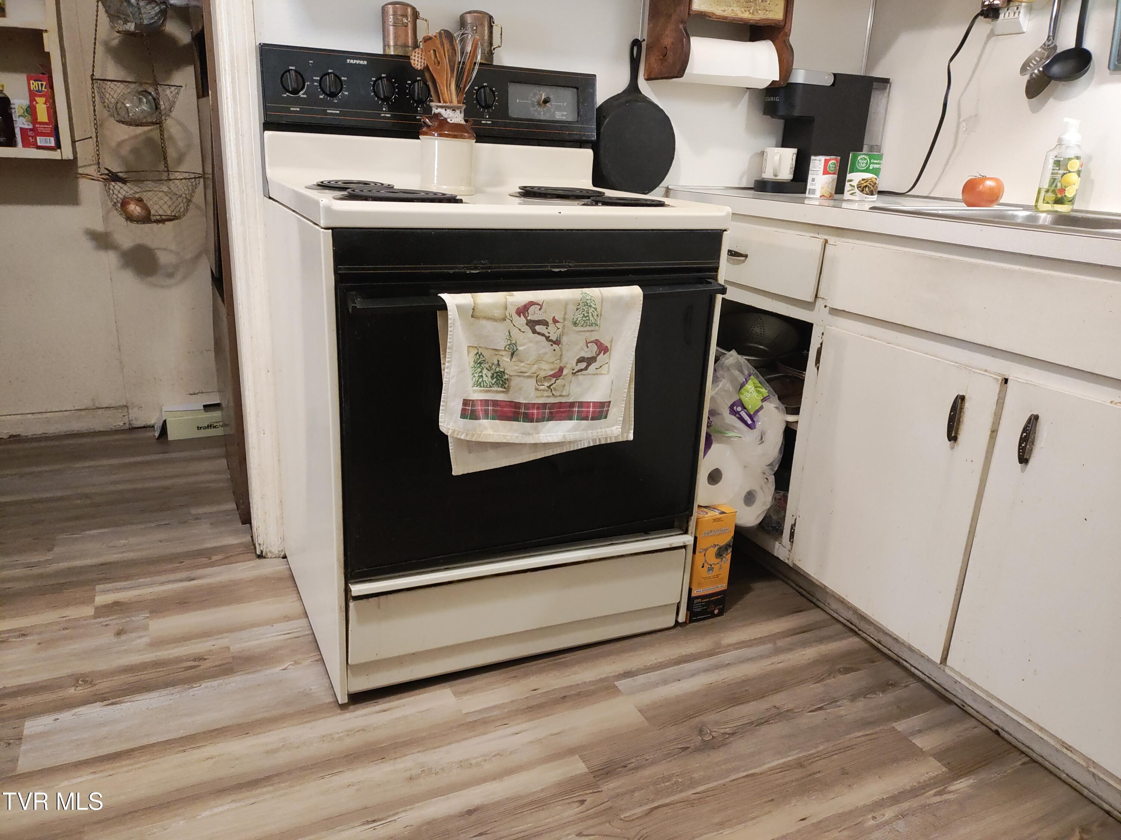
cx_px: 560
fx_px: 810
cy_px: 420
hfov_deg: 69.4
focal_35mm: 25
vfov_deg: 54.9
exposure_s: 1/30
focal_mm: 4.71
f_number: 1.7
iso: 1500
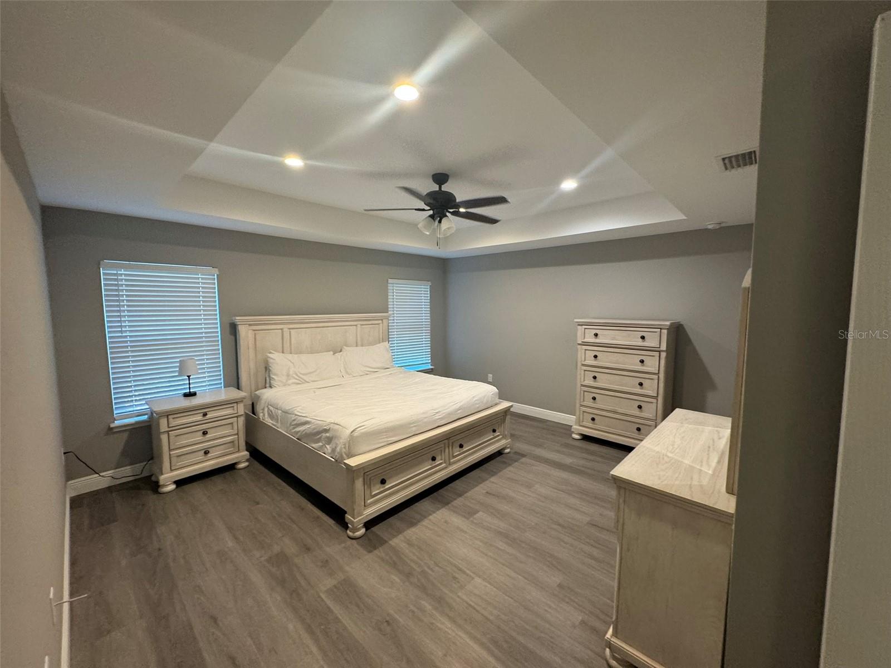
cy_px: 334
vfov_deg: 85.7
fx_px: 360
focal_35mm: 14
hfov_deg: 102.1
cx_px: 446
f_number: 2.2
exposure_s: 1/60
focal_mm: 2.22
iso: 200
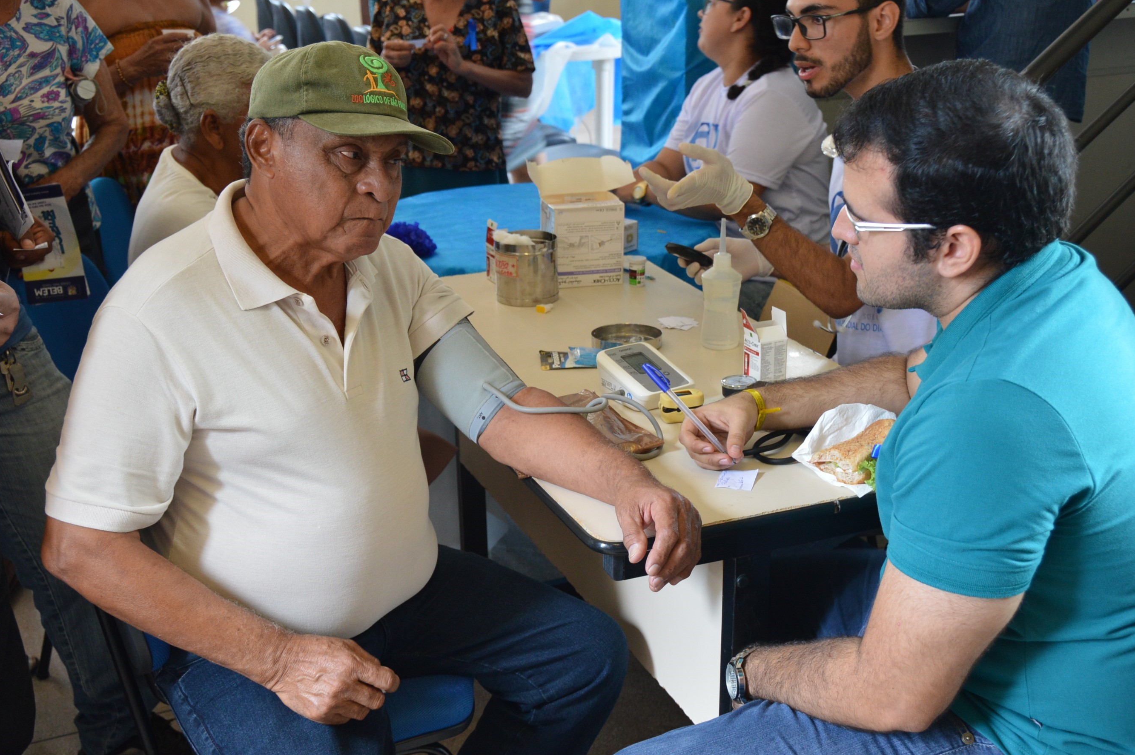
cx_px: 567
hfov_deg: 44.5
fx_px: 1386
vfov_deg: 30.4
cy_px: 411
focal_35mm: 44
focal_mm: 26
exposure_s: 1/40
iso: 800
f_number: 5
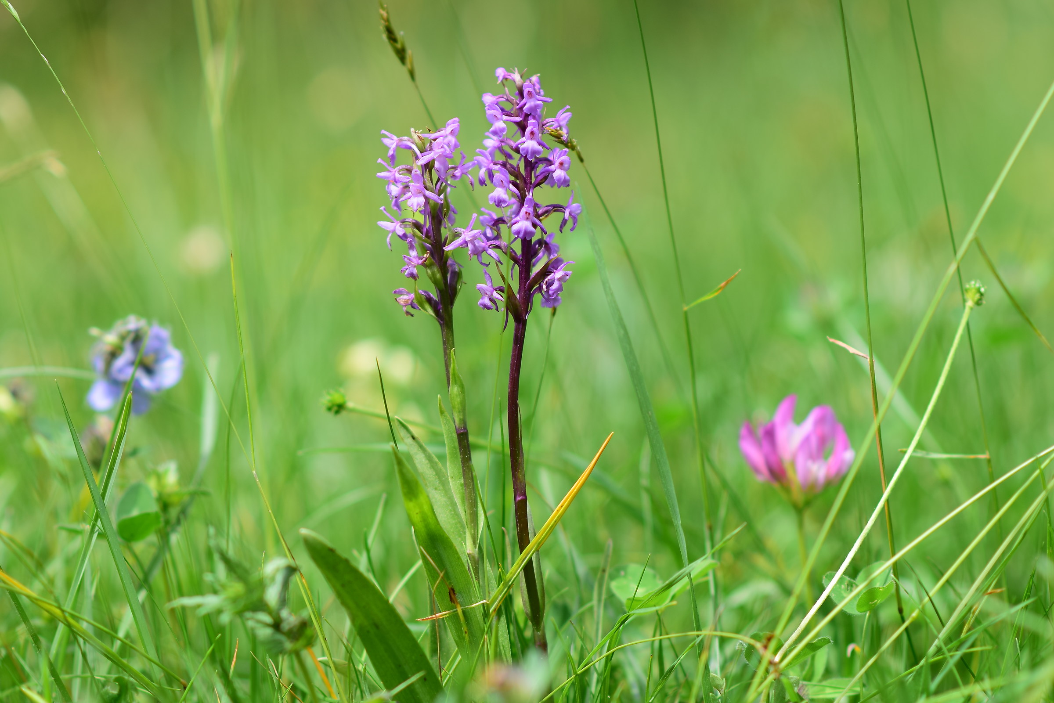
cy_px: 352
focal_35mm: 128
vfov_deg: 10.8
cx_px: 527
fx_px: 3733
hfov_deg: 16.1
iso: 100
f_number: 2.5
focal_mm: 85
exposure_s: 1/500
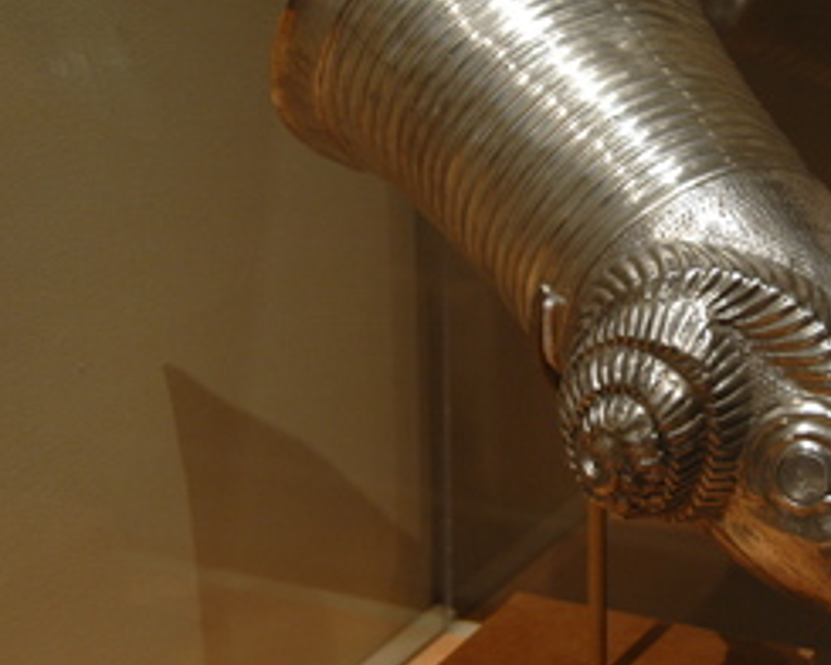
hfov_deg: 18.8
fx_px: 2484
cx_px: 678
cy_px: 282
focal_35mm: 101
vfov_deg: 15.2
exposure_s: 1/25
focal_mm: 40
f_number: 4.5
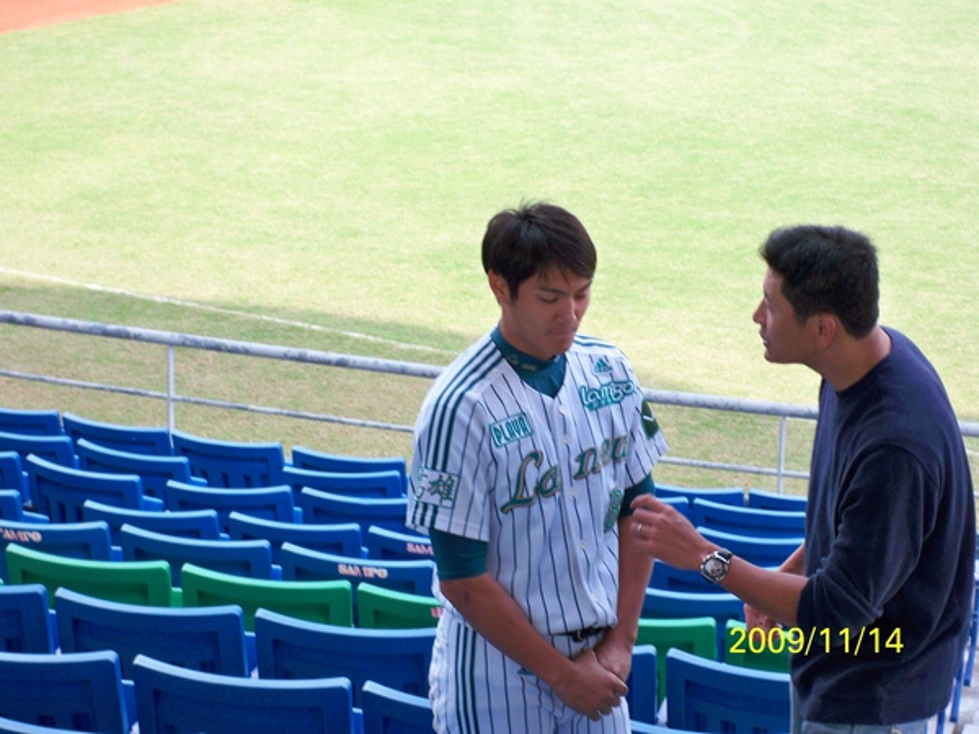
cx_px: 490
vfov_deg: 14.1
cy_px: 367
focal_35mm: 105
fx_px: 2970
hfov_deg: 18.7
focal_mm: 18.8
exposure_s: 1/100
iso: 100
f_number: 5.7
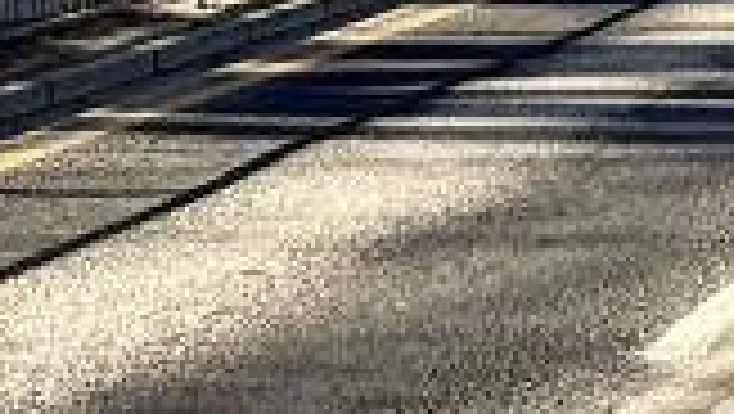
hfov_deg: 21.2
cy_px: -320
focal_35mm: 96
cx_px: -50
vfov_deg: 11.7
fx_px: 1870
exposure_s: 1/554
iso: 64
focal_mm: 2.22
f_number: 2.2
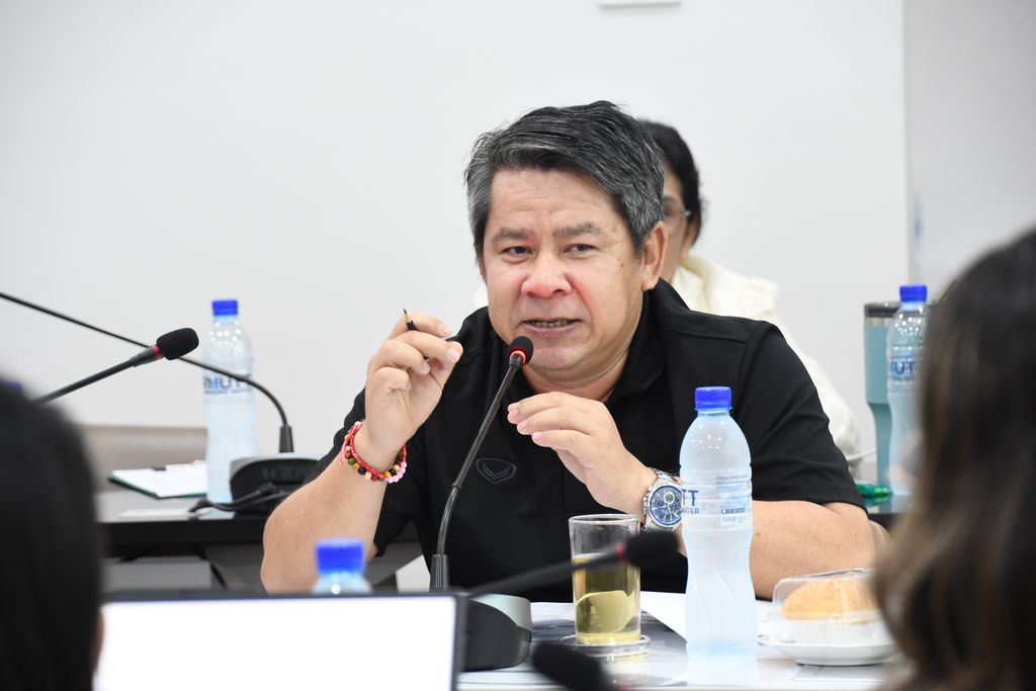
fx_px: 5267
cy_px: 346
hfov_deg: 11.2
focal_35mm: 183
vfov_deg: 7.5
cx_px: 518
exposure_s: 1/30
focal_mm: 122
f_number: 5.6
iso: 1600
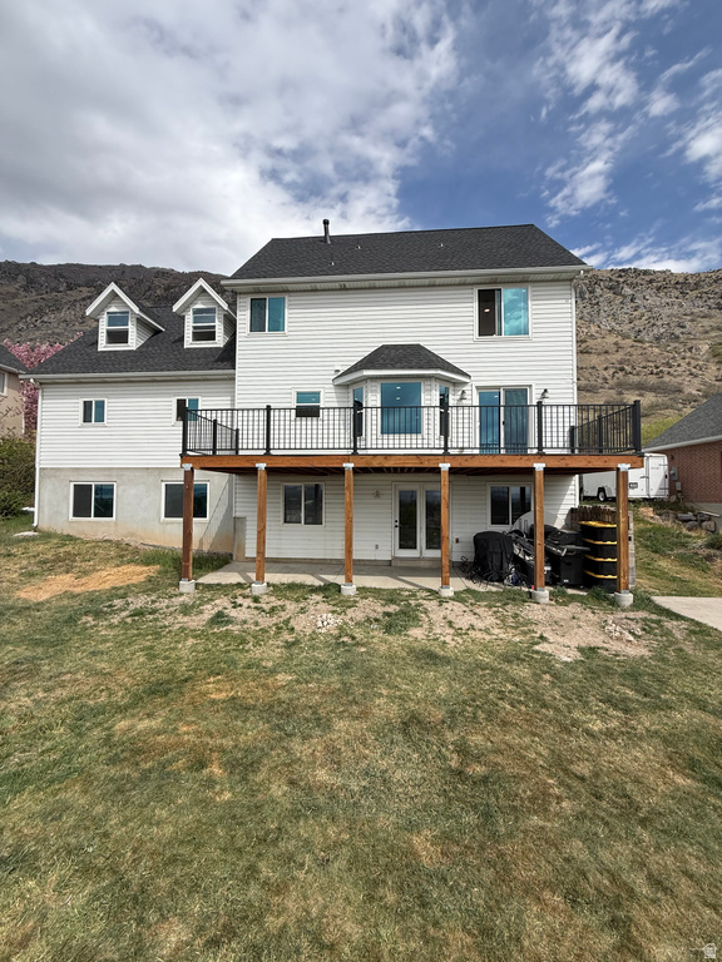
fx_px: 389
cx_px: 361
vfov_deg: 102.1
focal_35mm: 14
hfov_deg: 85.7
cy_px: 481
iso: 50
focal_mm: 2.22
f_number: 2.2
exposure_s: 1/2506
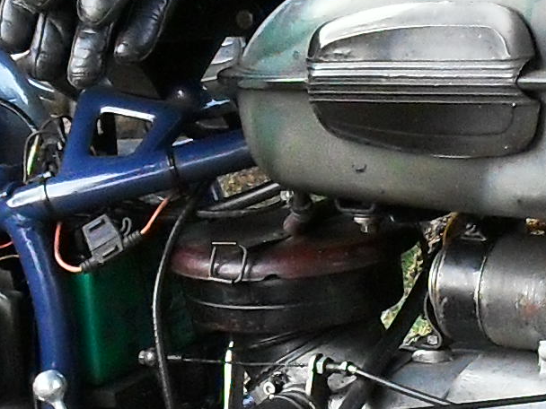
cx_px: 502
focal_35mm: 210
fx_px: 3312
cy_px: 424
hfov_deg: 9.4
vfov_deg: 7.0
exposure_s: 1/30
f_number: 3.2
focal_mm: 6.3
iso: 200
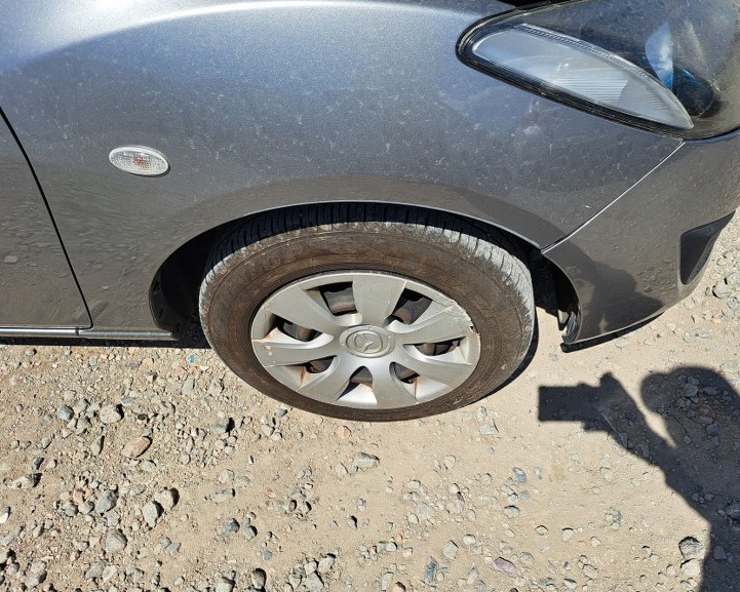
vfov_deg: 54.9
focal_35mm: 26
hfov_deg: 66.0
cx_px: 390
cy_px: 289
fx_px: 570
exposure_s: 1/1923
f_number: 1.8
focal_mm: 5.23
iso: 50
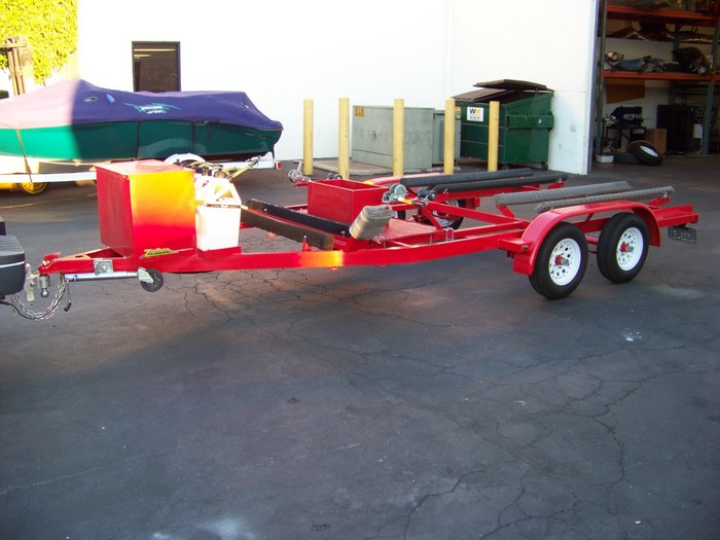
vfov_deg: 39.7
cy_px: 270
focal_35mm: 36
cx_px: 360
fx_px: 749
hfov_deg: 51.4
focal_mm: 5.85
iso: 72
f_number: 2.8
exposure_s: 1/40
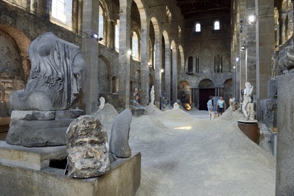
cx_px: 147
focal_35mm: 24
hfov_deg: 73.7
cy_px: 98
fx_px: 196
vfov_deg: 53.1
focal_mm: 24
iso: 800
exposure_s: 1/40
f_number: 4.5
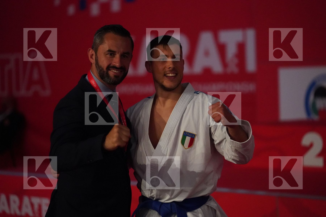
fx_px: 1123
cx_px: 163
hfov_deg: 16.5
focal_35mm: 124
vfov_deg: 11.1
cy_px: 108
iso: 12800
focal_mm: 124
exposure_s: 1/500
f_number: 2.8
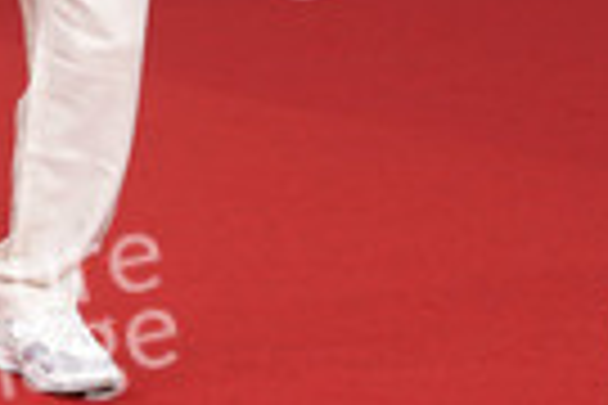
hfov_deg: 13.2
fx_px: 2601
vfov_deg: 8.6
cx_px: 77
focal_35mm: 154
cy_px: -333
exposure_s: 1/160
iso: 100
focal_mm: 52
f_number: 5.6
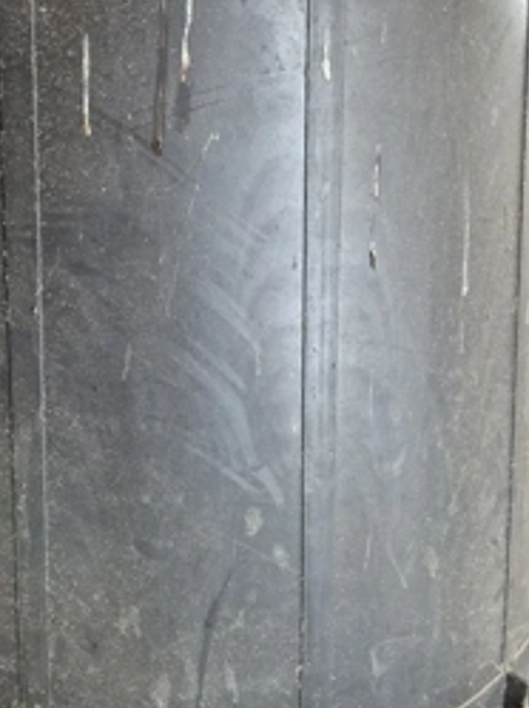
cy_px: 321
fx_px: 756
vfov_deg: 50.1
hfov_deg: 38.3
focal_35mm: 37
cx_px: 191
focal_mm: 5.4
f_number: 1.8
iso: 800
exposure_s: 1/100
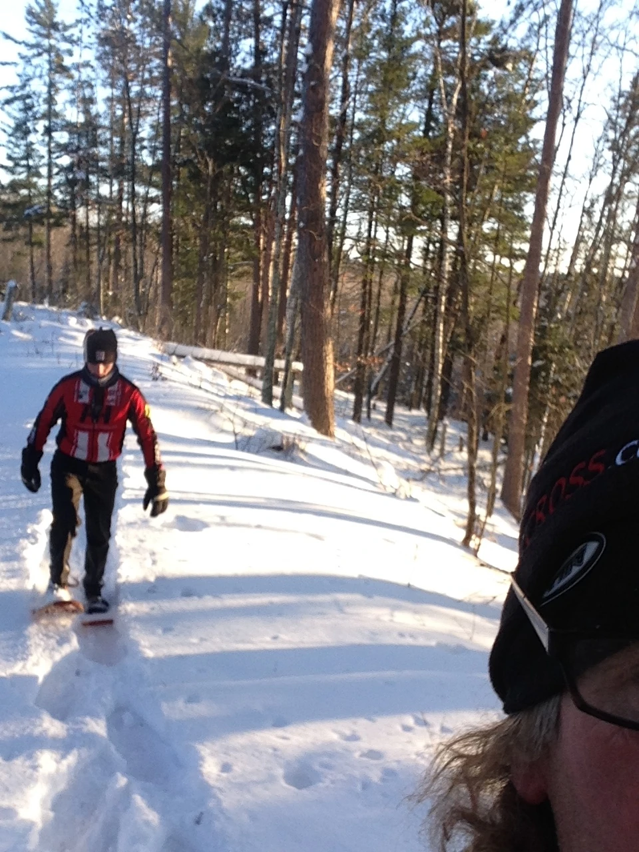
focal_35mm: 35
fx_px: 861
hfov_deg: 40.7
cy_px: 426
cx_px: 320
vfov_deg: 52.6
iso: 32
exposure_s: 1/177
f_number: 2.4
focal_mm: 2.18
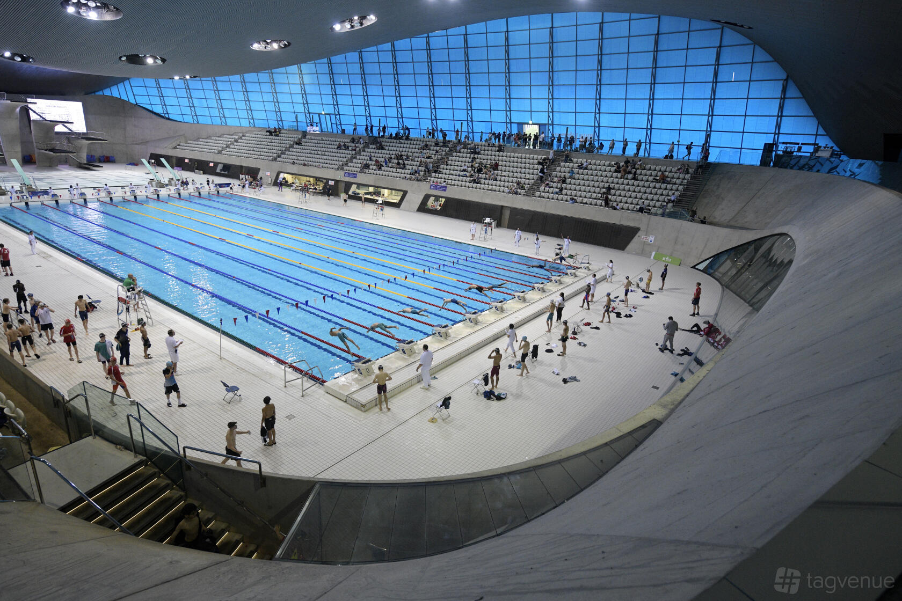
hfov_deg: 84.0
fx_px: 501
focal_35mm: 20
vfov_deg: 61.9
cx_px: 451
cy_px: 300
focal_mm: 20
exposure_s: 1/160
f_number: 6.3
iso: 3200
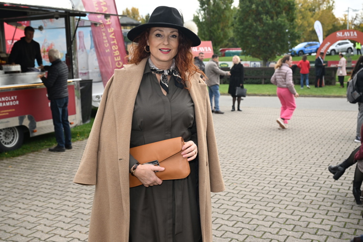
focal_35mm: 44
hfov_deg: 44.5
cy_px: 121
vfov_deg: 30.5
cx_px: 182
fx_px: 444
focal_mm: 44
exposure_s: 1/250
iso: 200
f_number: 5.6
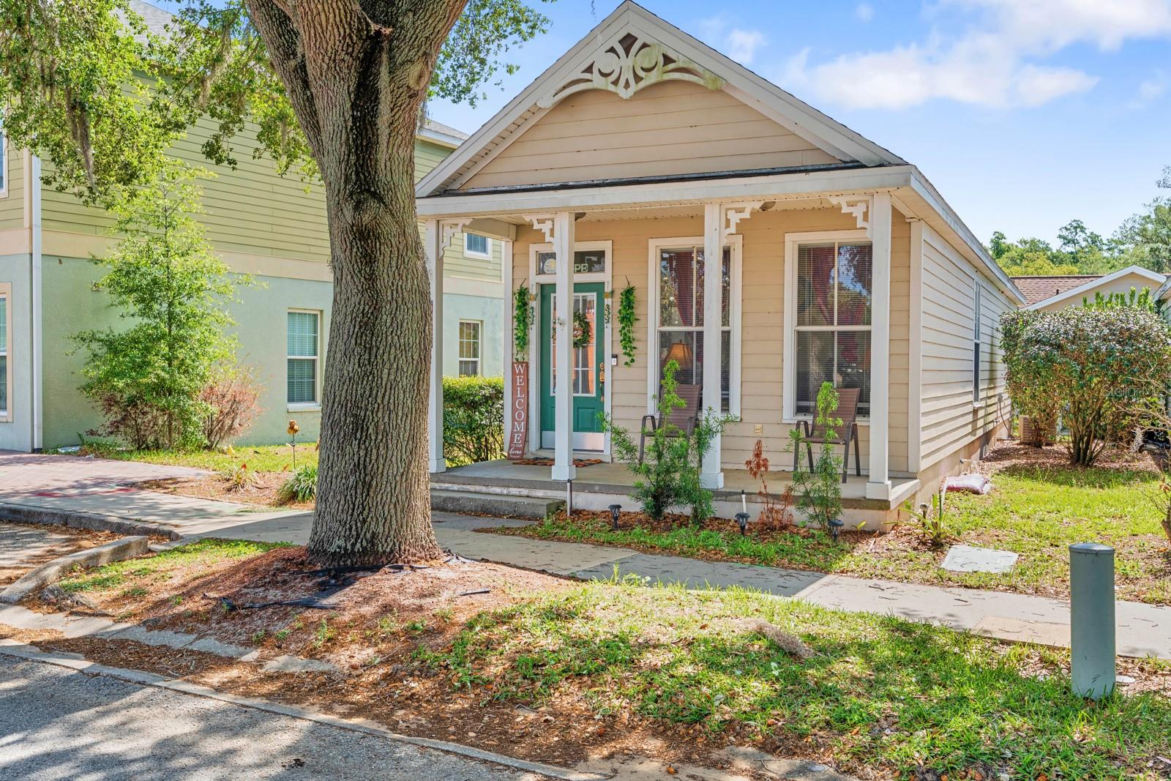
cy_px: 390
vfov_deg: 41.1
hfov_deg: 58.7
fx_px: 1041
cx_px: 586
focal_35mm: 32
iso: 200
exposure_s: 1/100
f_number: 9
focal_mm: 32
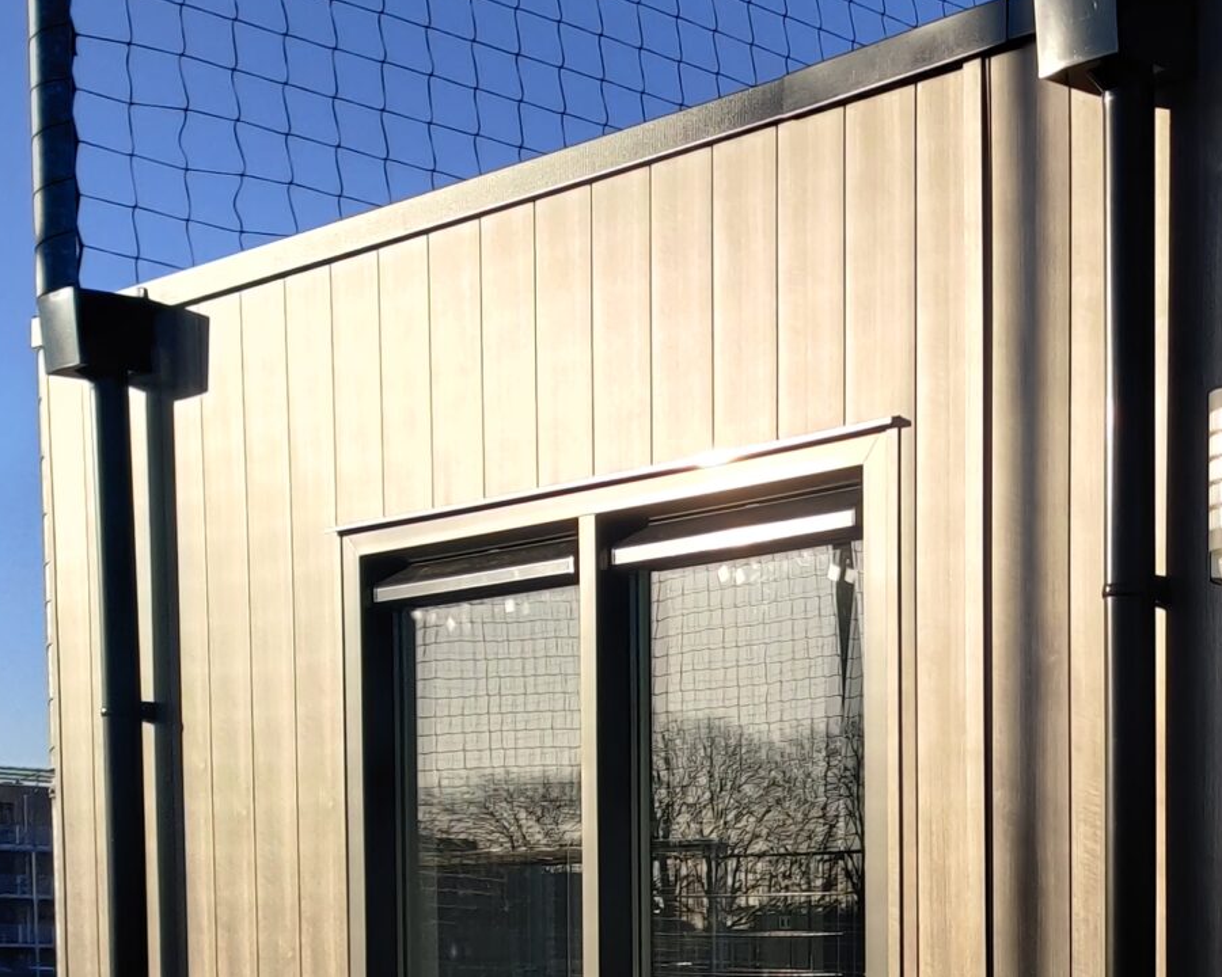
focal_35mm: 75
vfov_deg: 19.5
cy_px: 1091
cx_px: 1487
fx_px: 2712
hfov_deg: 23.2
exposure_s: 1/1270
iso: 125
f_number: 1.65
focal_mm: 4.75
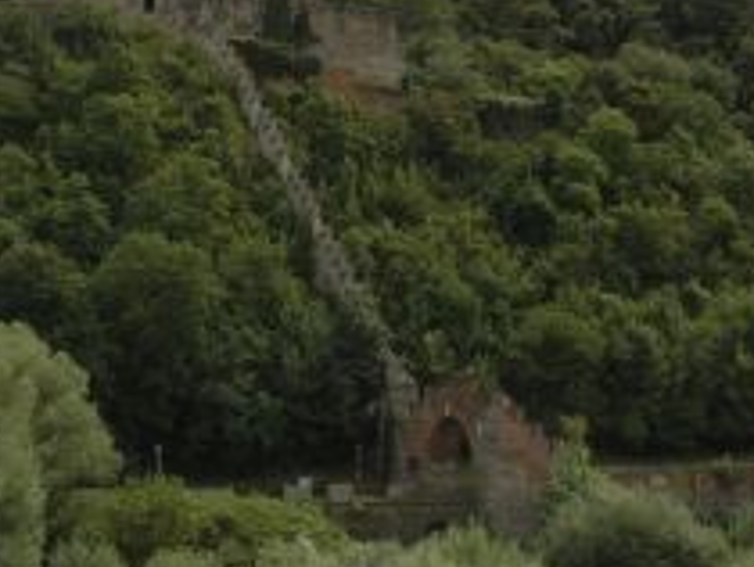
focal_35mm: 96
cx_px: 323
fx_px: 2093
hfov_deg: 20.4
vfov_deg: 15.3
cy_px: 93
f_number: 13
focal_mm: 28
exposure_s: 1/250
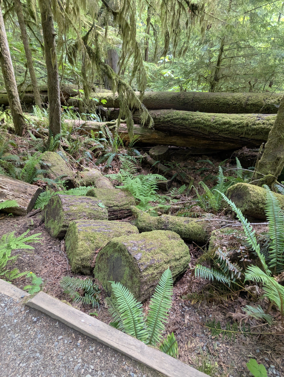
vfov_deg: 94.4
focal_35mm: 16
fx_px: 175
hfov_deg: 78.2
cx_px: 142
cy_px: 188
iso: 306
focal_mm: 2.35
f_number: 2.2
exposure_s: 1/212
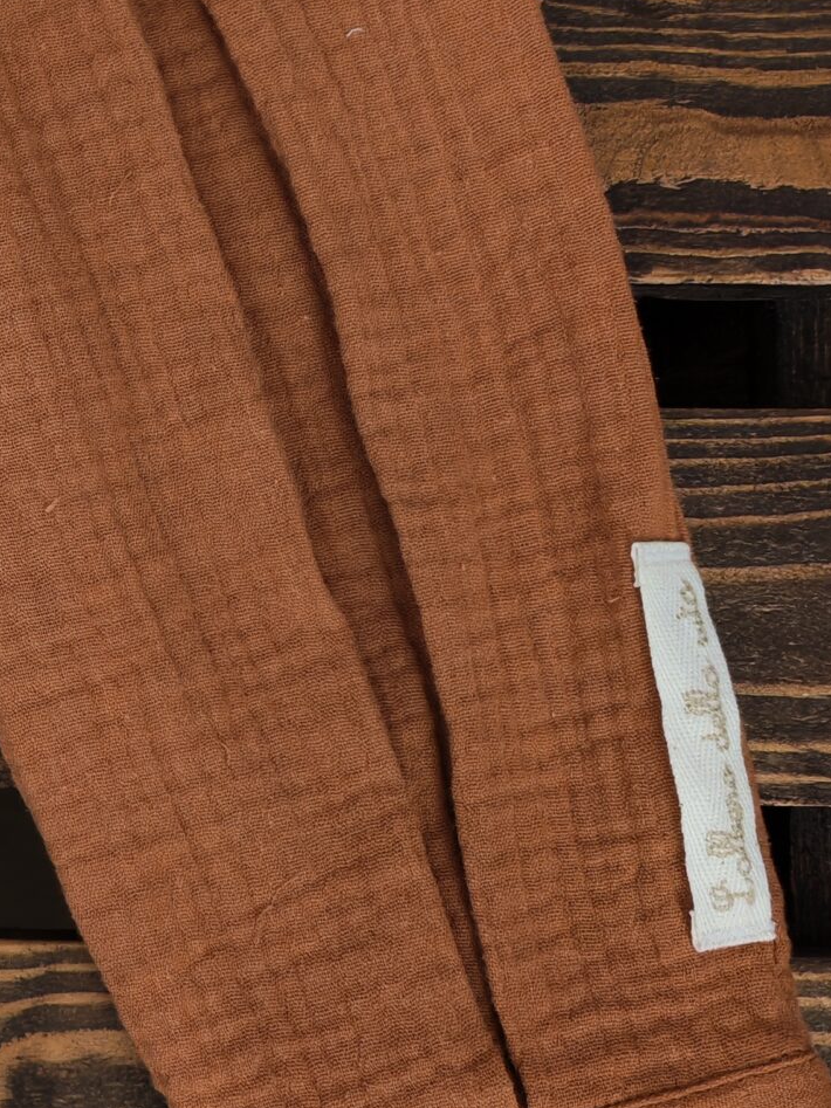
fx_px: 2337
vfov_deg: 26.6
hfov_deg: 19.1
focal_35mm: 73
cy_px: 440
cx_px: -154
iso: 2000
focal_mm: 6.12
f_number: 1.9
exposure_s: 1/50
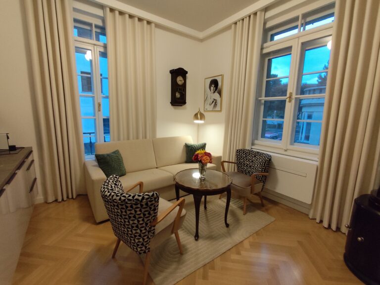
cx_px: 190
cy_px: 142
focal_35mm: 16
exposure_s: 1/50
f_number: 2.2
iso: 400
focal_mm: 1.65
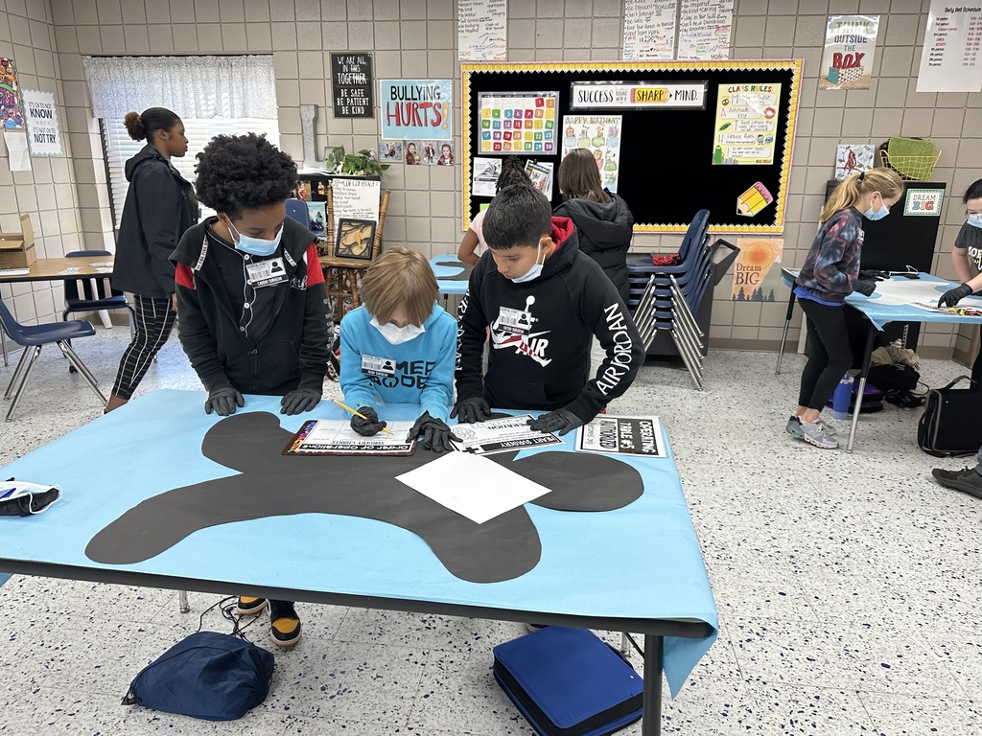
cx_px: 491
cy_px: 368
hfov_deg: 71.6
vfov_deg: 56.8
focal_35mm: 24
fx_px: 681
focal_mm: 6.86
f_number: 1.78
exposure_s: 1/120
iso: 125
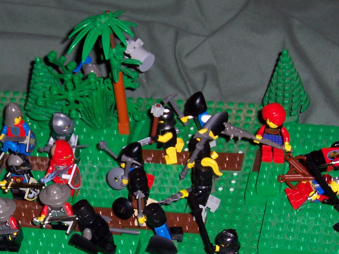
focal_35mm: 148
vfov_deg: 10.0
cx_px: 93
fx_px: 1449
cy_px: 165
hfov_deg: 13.3
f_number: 4
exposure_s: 1/90
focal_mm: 15.2
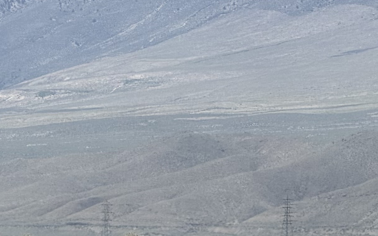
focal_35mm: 502
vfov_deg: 2.6
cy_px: 181
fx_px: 5172
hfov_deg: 4.2
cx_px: 210
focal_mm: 16.89
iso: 20
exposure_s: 1/789
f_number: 2.8
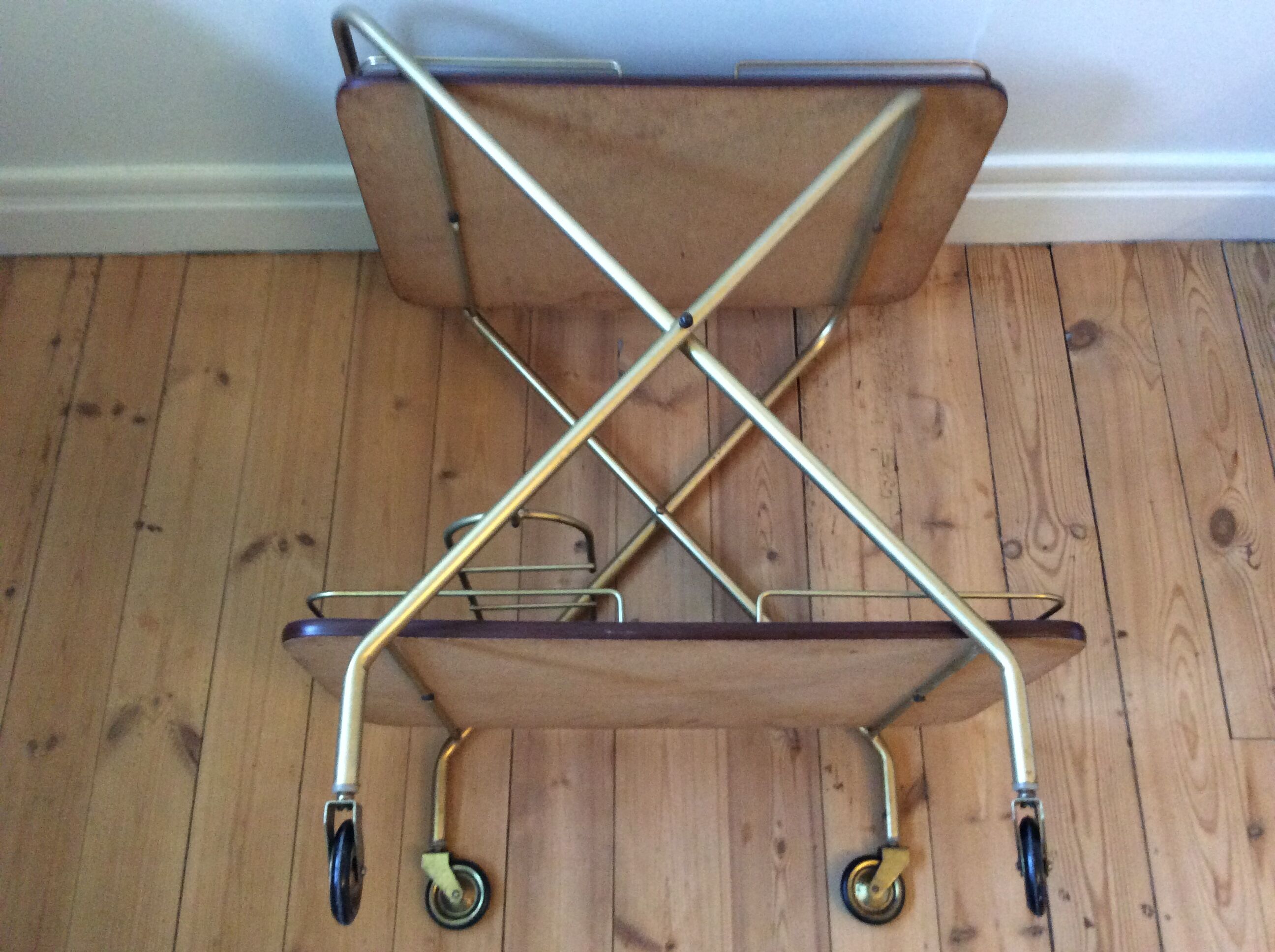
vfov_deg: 44.1
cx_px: 638
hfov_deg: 56.9
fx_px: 1177
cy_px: 476
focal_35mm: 32
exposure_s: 1/25
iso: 250
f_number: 2.4
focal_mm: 3.3
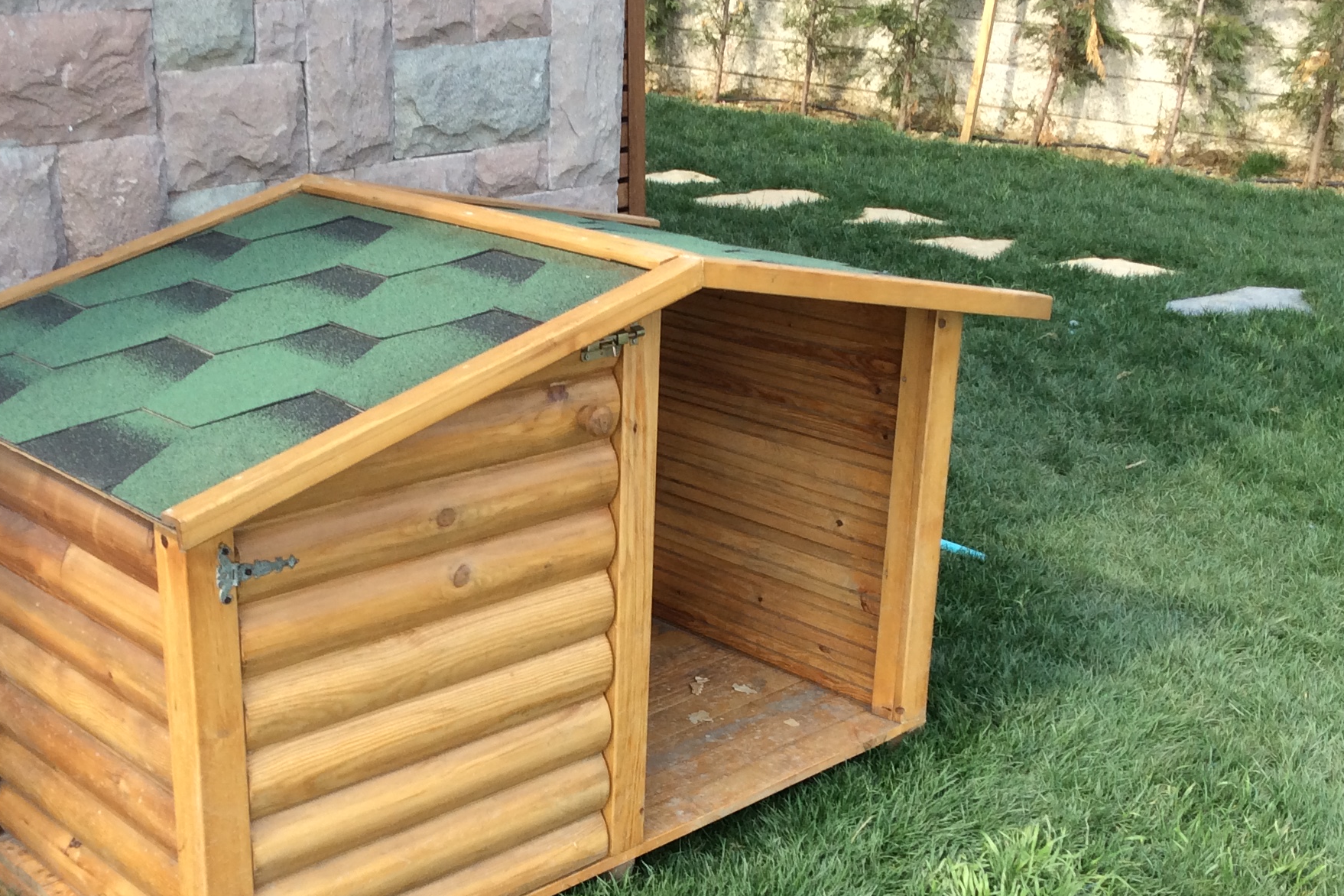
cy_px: 547
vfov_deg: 27.5
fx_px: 1829
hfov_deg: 40.1
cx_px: 508
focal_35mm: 49
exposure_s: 1/314
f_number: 2.4
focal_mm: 3.3
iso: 32
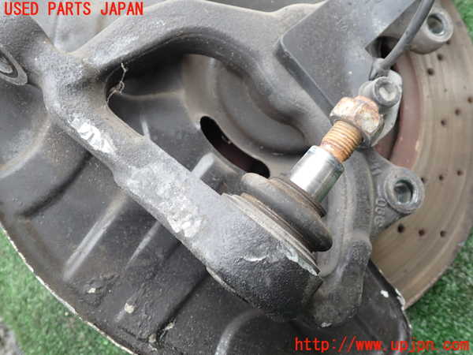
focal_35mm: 30
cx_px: 236
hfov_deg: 60.0
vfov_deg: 46.8
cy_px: 178
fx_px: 410
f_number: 2.3
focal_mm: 5.4
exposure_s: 1/80
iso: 100
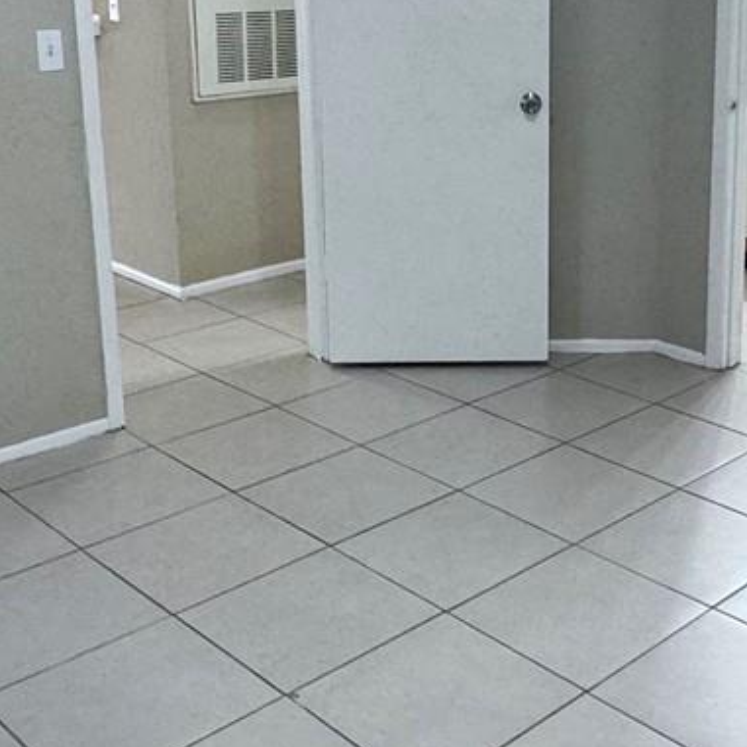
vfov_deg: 32.2
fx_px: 1270
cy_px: 192
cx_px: 592
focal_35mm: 52
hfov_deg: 32.0
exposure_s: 1/60
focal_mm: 2.22
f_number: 2.2
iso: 200
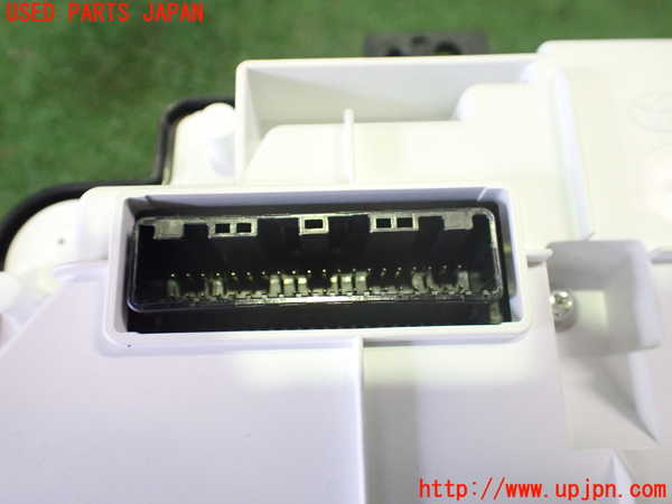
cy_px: 252
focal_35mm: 30
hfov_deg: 60.0
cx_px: 336
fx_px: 582
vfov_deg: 46.8
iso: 800
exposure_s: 1/60
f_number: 2.3
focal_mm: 5.4
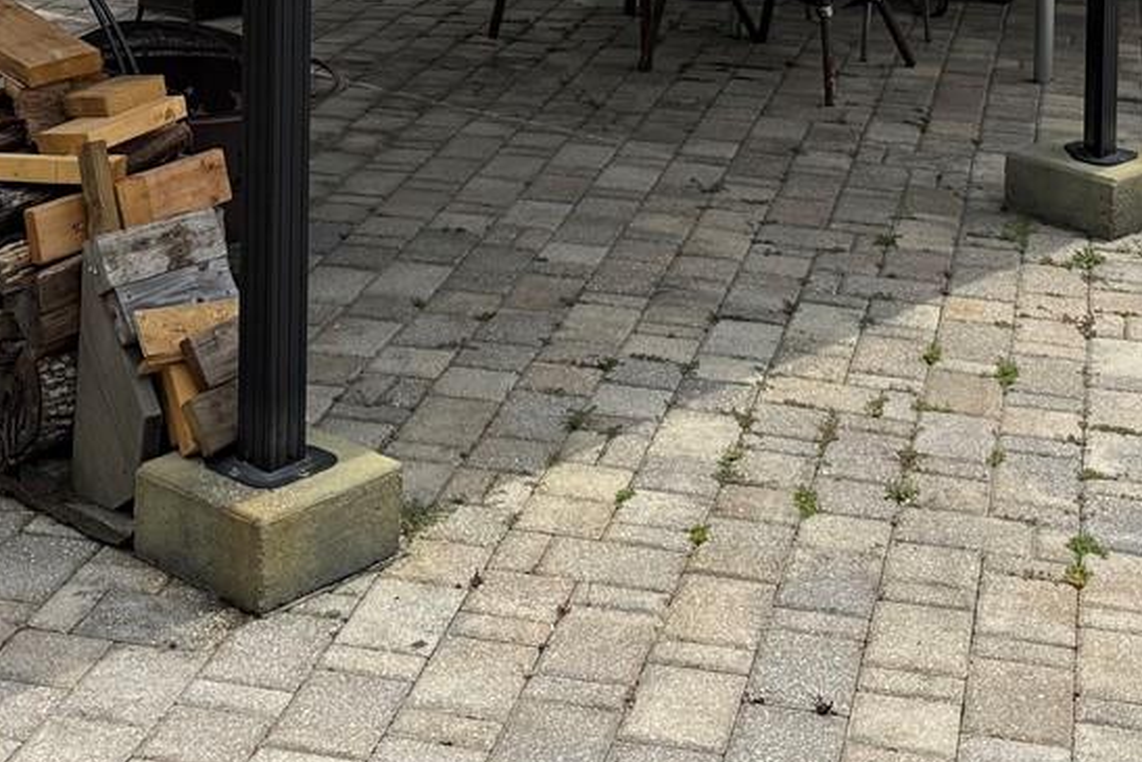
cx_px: 549
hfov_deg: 27.7
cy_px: -328
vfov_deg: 17.1
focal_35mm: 73
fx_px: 2316
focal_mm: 6.76
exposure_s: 1/6711
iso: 80
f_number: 1.78
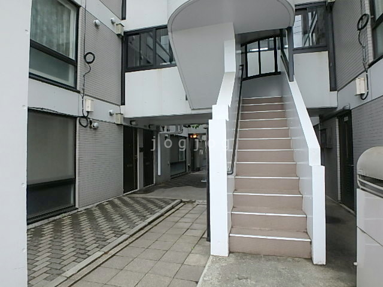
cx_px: 192
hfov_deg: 79.0
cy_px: 144
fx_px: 232
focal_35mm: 21
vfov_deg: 63.4
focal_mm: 3.7
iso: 125
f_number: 3.5
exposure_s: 1/160
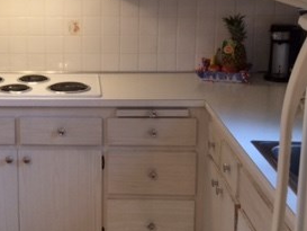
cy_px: 55
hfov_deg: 27.8
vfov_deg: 21.4
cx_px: 51
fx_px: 603
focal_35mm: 68
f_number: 2.2
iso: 100
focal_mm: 4.15
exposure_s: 1/30
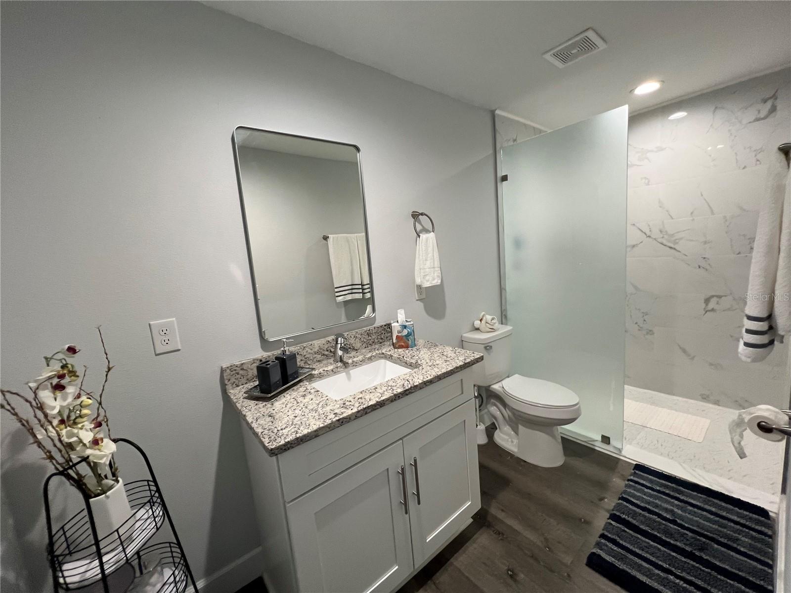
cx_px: 396
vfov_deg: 89.9
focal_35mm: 13
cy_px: 296
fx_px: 297
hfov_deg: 106.2
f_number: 1.8
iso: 200
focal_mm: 1.57
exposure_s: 1/120
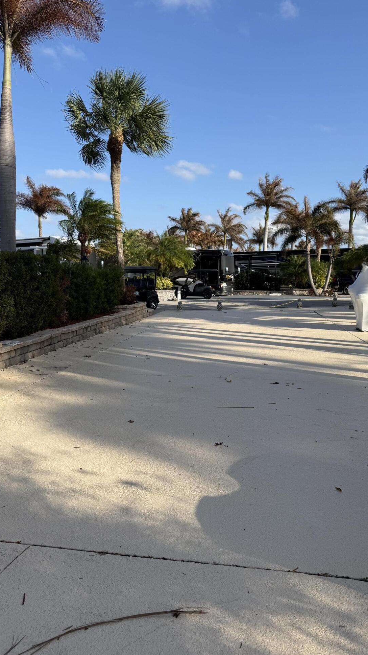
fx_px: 469
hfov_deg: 42.9
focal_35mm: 27
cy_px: 336
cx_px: 179
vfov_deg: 69.9
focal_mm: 6.76
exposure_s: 1/3953
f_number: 1.78
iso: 80
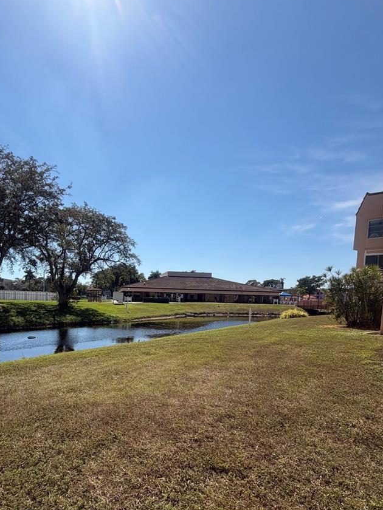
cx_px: 142
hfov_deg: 65.0
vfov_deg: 79.9
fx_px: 295
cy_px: 326
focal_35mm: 20
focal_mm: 2.22
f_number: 2.2
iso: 20
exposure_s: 1/1125
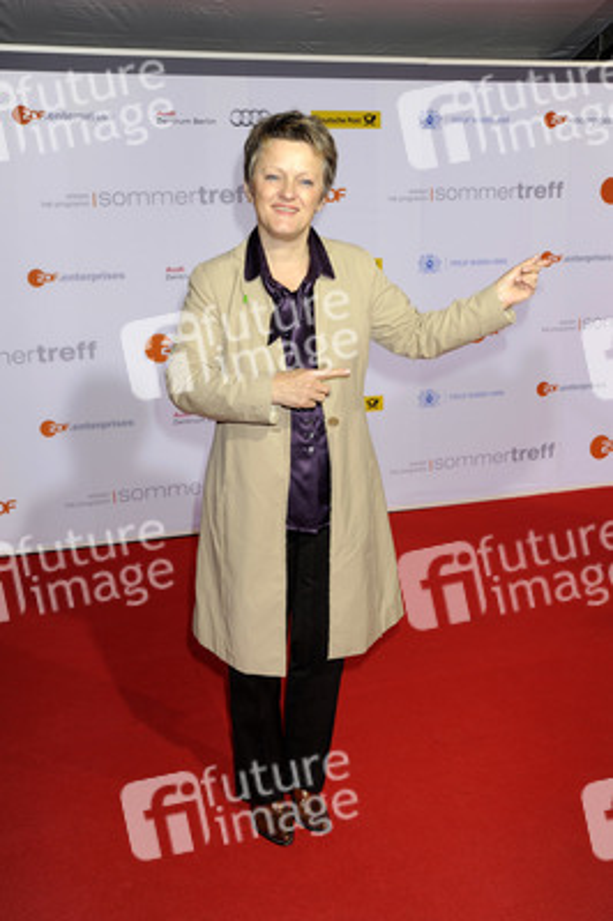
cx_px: 306
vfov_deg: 46.4
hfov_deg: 31.8
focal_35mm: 42
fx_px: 1075
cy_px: 460
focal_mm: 42
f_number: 6.3
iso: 640
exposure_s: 1/160
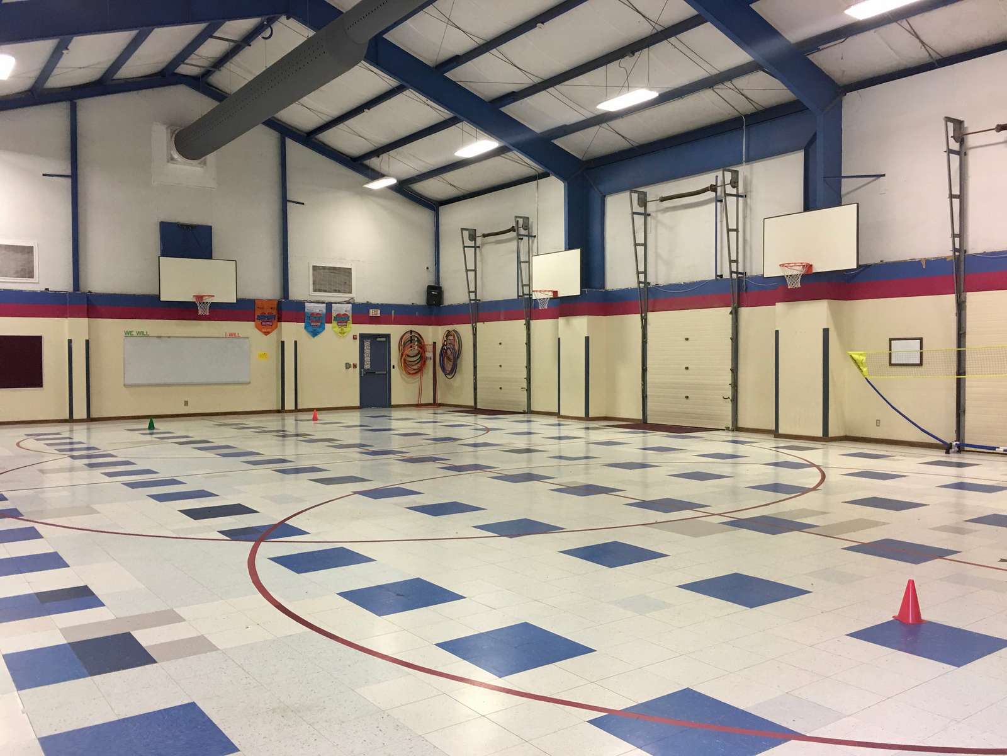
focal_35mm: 29
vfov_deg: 48.2
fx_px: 844
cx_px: 504
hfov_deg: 61.7
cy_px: 378
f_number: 2.2
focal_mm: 4.15
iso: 40
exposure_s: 1/15
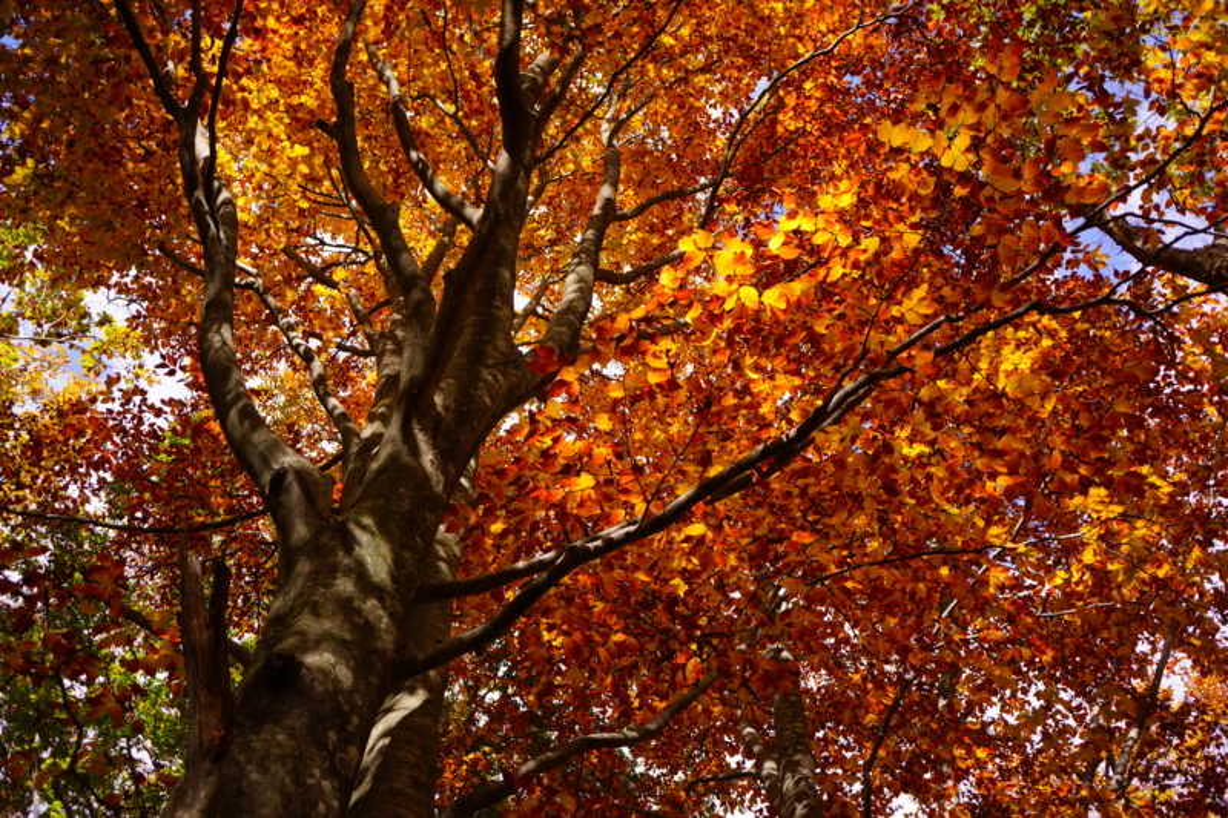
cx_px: 614
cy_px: 409
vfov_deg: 43.6
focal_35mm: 30
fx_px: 1023
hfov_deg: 61.9
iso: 100
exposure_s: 1/1000
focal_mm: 20
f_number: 2.8
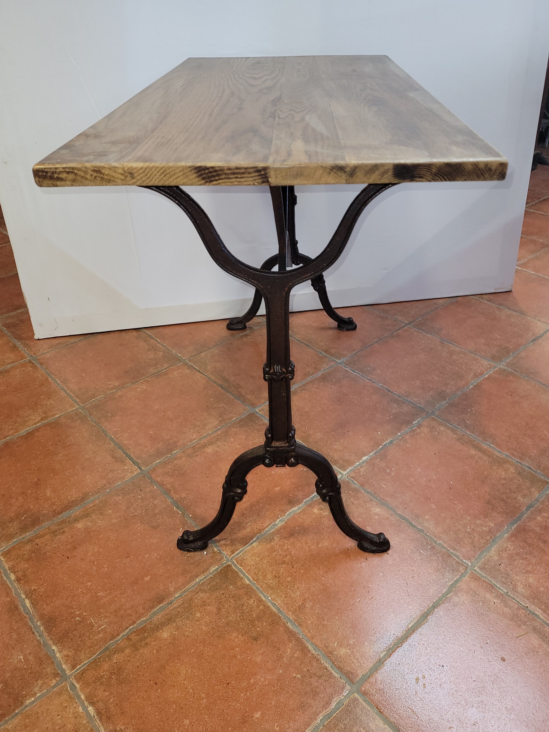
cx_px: 277
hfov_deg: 51.4
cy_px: 365
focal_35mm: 27
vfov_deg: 65.3
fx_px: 571
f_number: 1.8
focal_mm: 5.4
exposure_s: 1/25
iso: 125
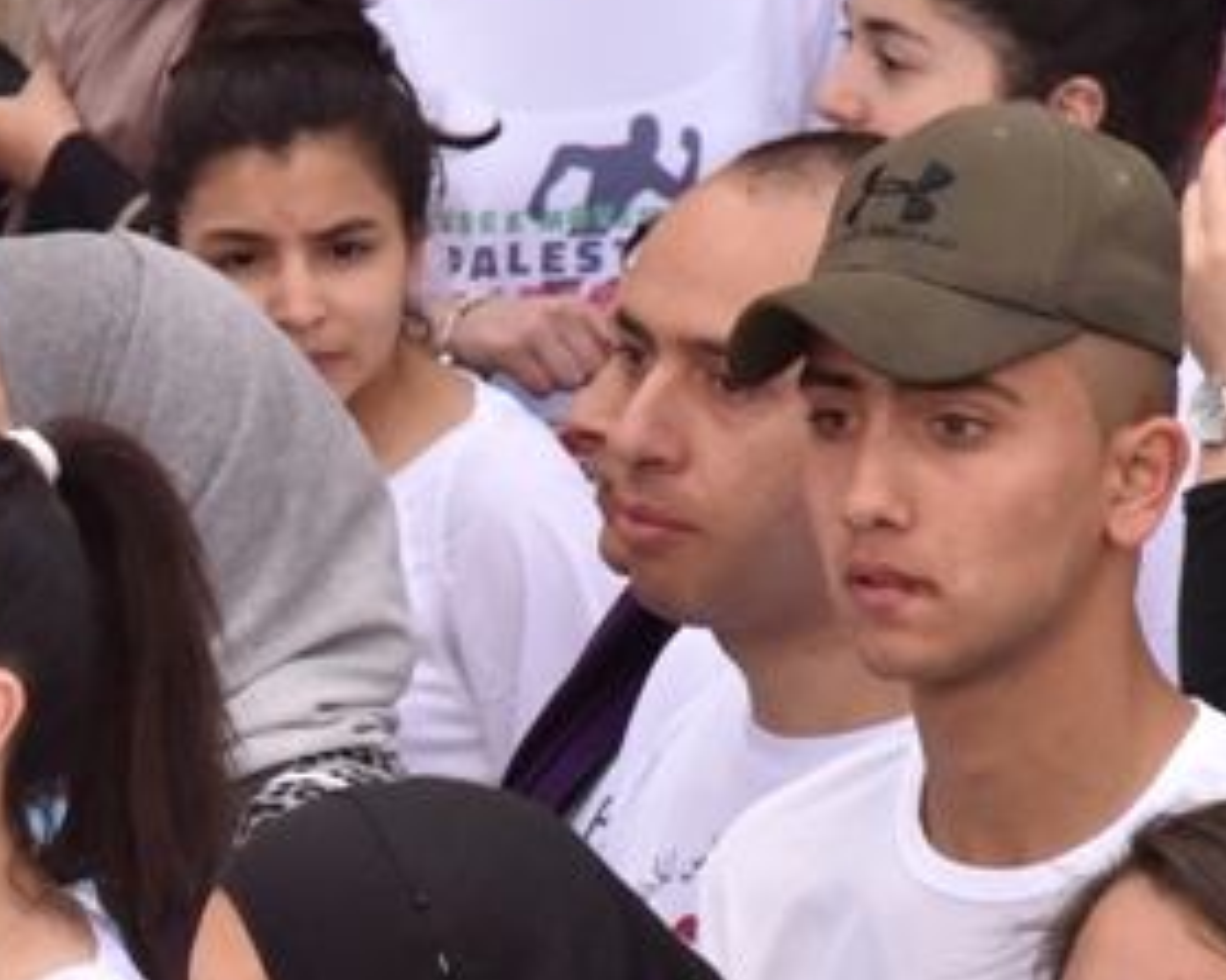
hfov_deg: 4.7
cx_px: 79
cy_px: 727
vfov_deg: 3.7
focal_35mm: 413
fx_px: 14980
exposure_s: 1/640
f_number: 13
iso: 2500
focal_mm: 120
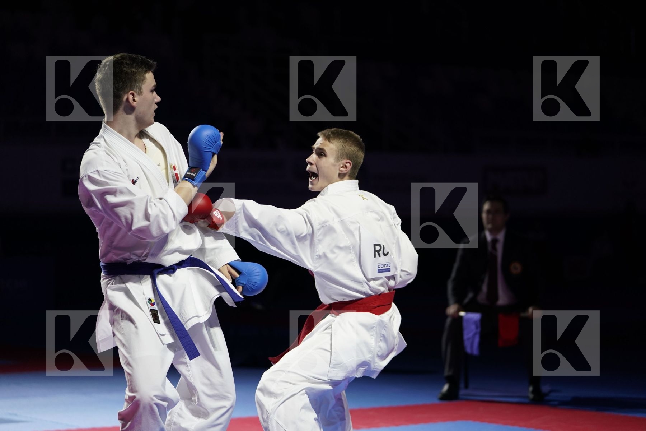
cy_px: 216
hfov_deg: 19.6
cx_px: 323
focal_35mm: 104
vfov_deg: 13.2
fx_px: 1866
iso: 1250
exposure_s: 1/1000
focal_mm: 104
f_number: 2.8
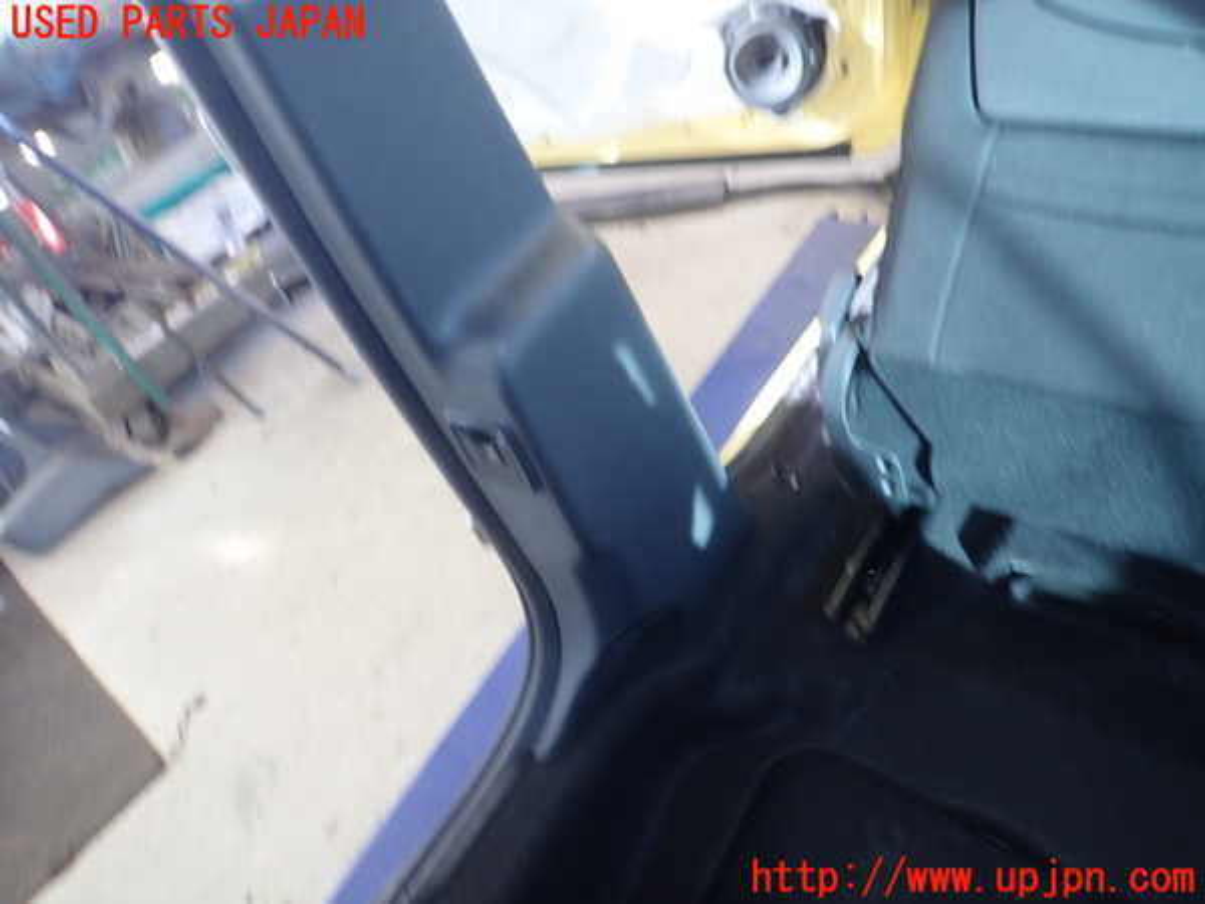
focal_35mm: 25
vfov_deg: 54.9
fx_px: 870
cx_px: 602
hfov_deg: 69.4
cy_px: 452
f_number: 2
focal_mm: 4.5
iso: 200
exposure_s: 1/30
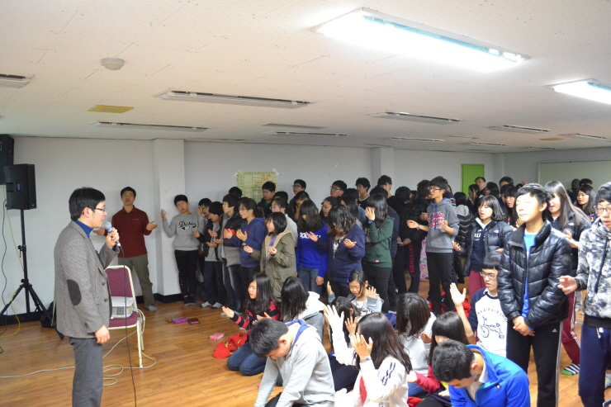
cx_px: 306
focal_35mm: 27
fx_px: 458
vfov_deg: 47.9
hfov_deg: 67.4
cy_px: 204
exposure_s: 1/30
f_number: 3.5
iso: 3200
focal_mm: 18
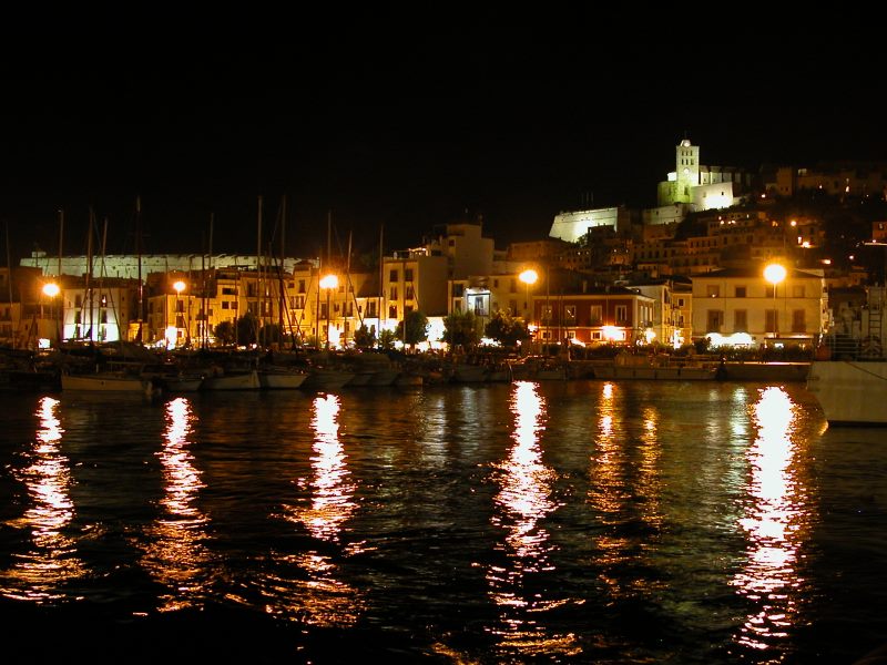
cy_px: 332
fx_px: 871
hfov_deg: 54.0
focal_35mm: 34
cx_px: 444
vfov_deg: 41.8
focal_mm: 8.9
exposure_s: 1/2.6
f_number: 2.8
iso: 231
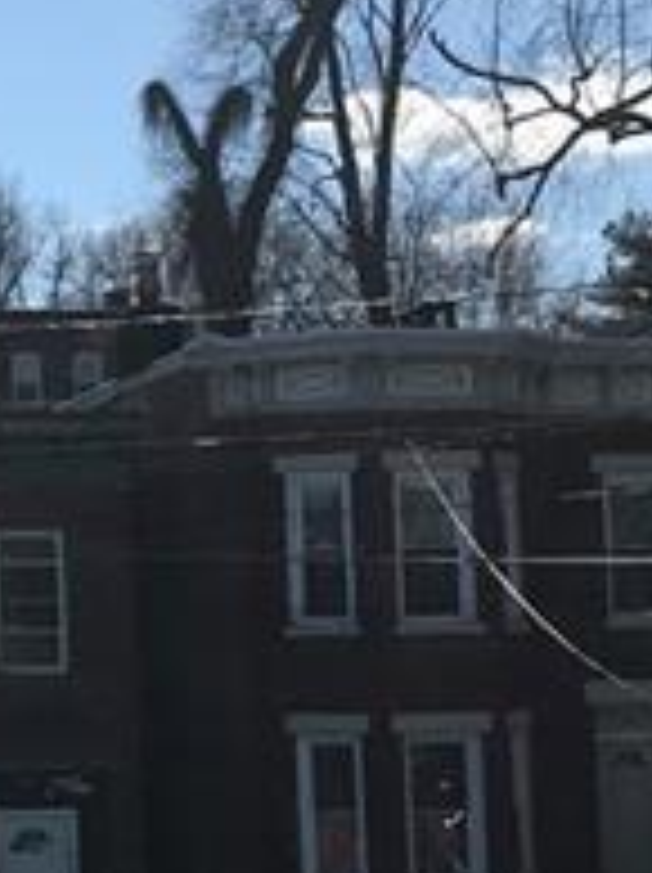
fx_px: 2794
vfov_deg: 17.7
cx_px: -423
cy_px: 472
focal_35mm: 111
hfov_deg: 12.4
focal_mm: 3.99
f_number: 1.8
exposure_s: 1/4367
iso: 20
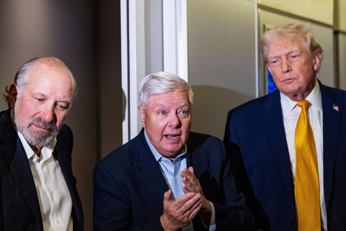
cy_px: 116
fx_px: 673
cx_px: 173
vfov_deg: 19.5
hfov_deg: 28.8
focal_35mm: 70
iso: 4000
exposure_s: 1/250
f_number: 2.8
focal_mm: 70
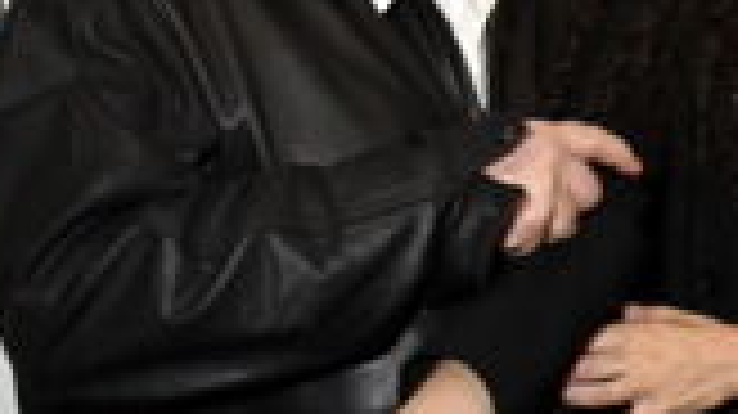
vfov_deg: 11.6
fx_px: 2034
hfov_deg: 19.6
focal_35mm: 104
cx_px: 821
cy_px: 58
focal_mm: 34
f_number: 14
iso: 2500
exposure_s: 1/60
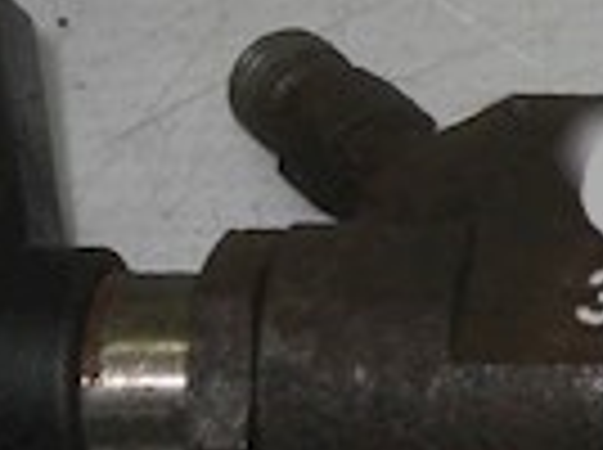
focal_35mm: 196
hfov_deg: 9.6
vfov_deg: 7.6
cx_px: 1094
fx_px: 3408
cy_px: 171
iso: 80
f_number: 5.5
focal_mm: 6.72
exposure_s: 1/80
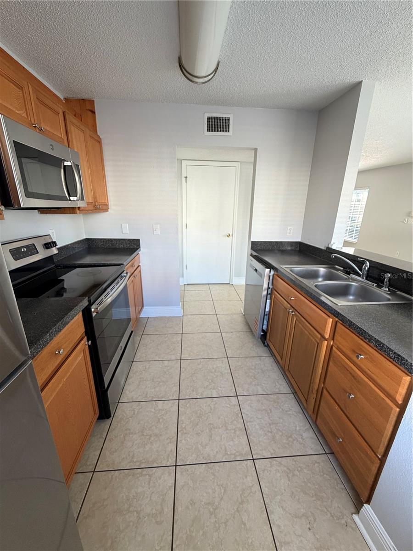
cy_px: 276
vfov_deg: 102.1
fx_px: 223
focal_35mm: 14
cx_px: 206
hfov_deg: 85.7
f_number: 2.2
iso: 320
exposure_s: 1/67
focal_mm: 2.22
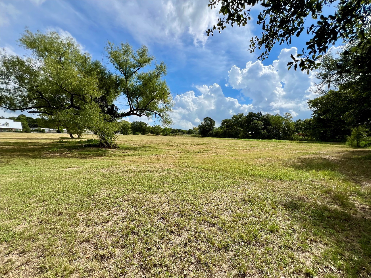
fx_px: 139
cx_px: 186
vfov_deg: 89.9
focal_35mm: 13
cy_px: 139
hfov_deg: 106.2
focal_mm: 1.57
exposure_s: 1/2370
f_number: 1.8
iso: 32
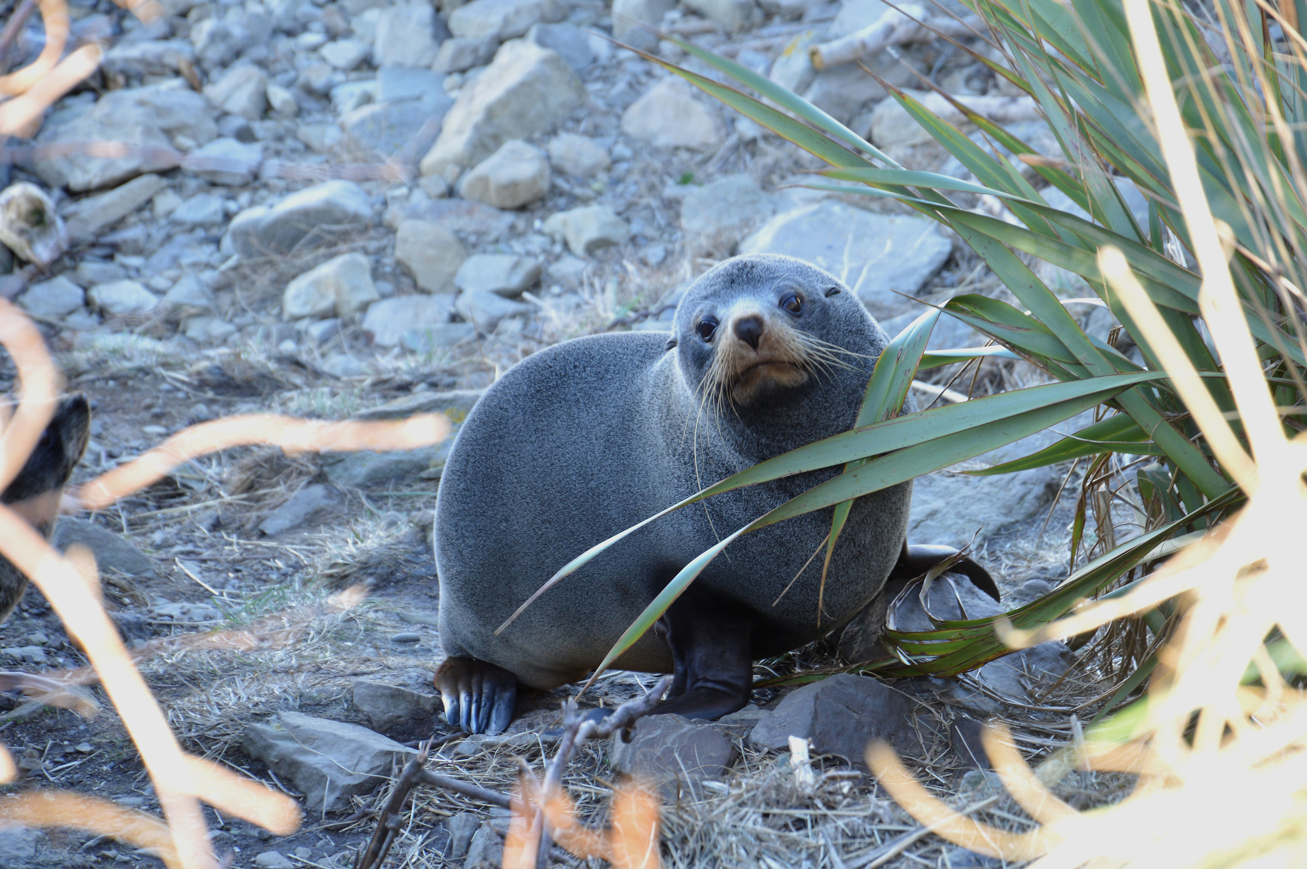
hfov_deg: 13.1
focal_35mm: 158
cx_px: 654
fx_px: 5712
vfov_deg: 8.7
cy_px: 434
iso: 100
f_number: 5.6
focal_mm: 105
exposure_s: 1/25
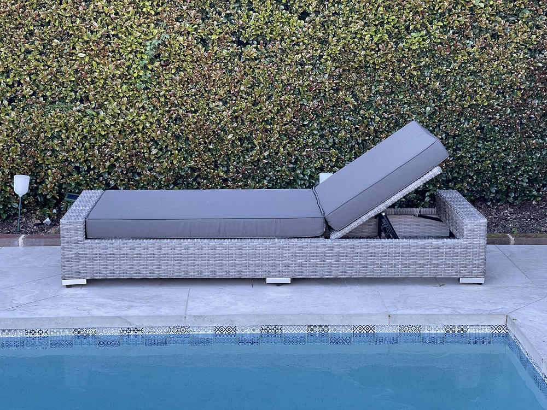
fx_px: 1011
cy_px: 205
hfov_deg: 30.3
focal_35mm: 64
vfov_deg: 22.9
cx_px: 274
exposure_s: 1/99
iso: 80
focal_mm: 7.5
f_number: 2.2
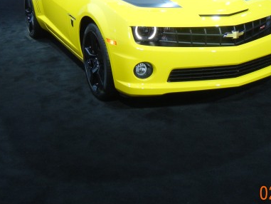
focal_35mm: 63
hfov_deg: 30.7
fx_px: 493
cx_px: 150
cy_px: 24
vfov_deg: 22.8
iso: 274
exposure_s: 1/60
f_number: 3.5
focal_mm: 5.4
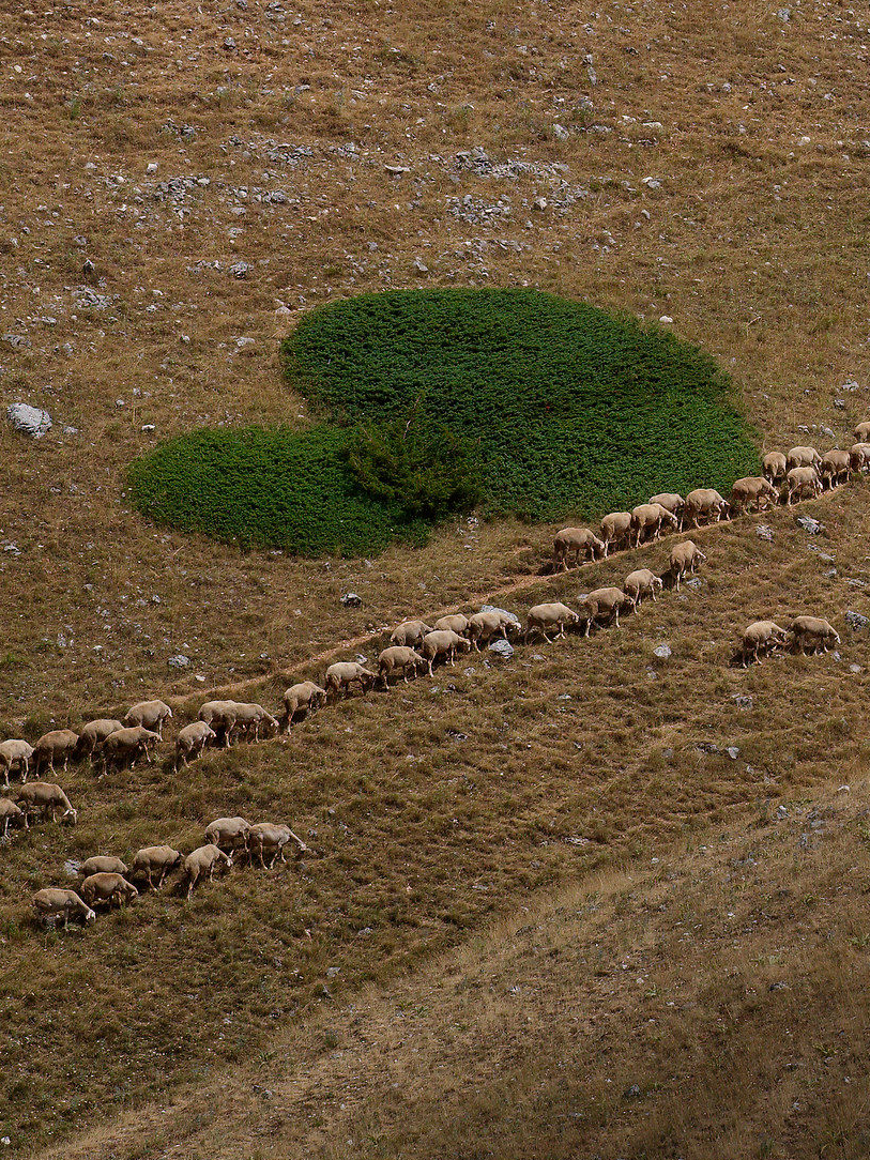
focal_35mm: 215
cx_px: 965
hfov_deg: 6.9
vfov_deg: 9.2
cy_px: 386
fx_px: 7205
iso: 200
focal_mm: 67.1
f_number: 11
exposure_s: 1/500
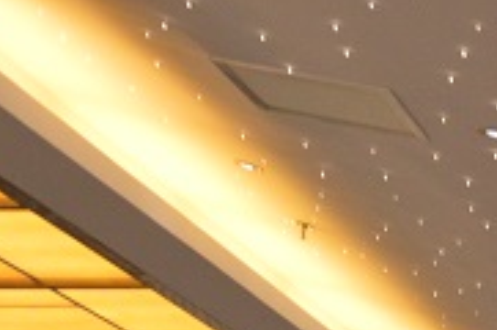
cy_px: 798
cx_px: 947
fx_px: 2053
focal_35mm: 149
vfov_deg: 8.4
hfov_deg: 12.4
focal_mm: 18
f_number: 5.6
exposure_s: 1/125
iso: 800
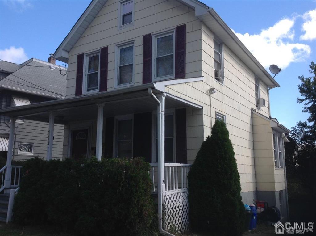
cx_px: 158
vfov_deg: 40.6
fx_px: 319
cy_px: 118
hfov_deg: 52.7
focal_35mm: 35
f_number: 2.4
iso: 50
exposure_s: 1/817
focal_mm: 4.28
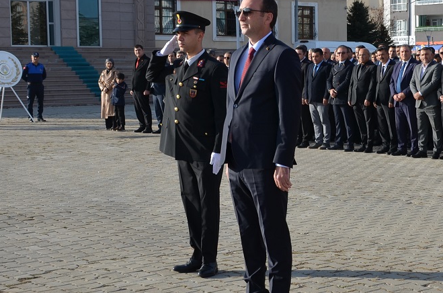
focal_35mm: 82
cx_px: 350
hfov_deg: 24.5
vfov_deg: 16.6
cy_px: 143
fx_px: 1007
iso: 125
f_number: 8
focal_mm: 24
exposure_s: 1/250
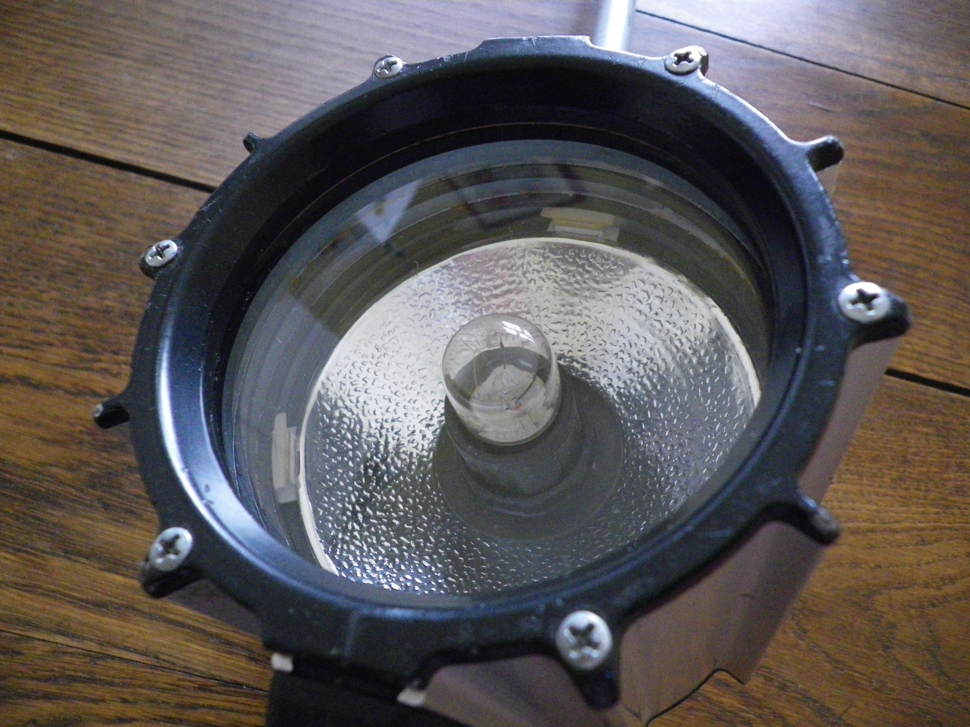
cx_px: 485
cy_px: 364
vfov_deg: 49.7
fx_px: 785
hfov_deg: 63.4
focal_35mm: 28
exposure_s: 1/60
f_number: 2.6
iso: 640
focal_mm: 4.9
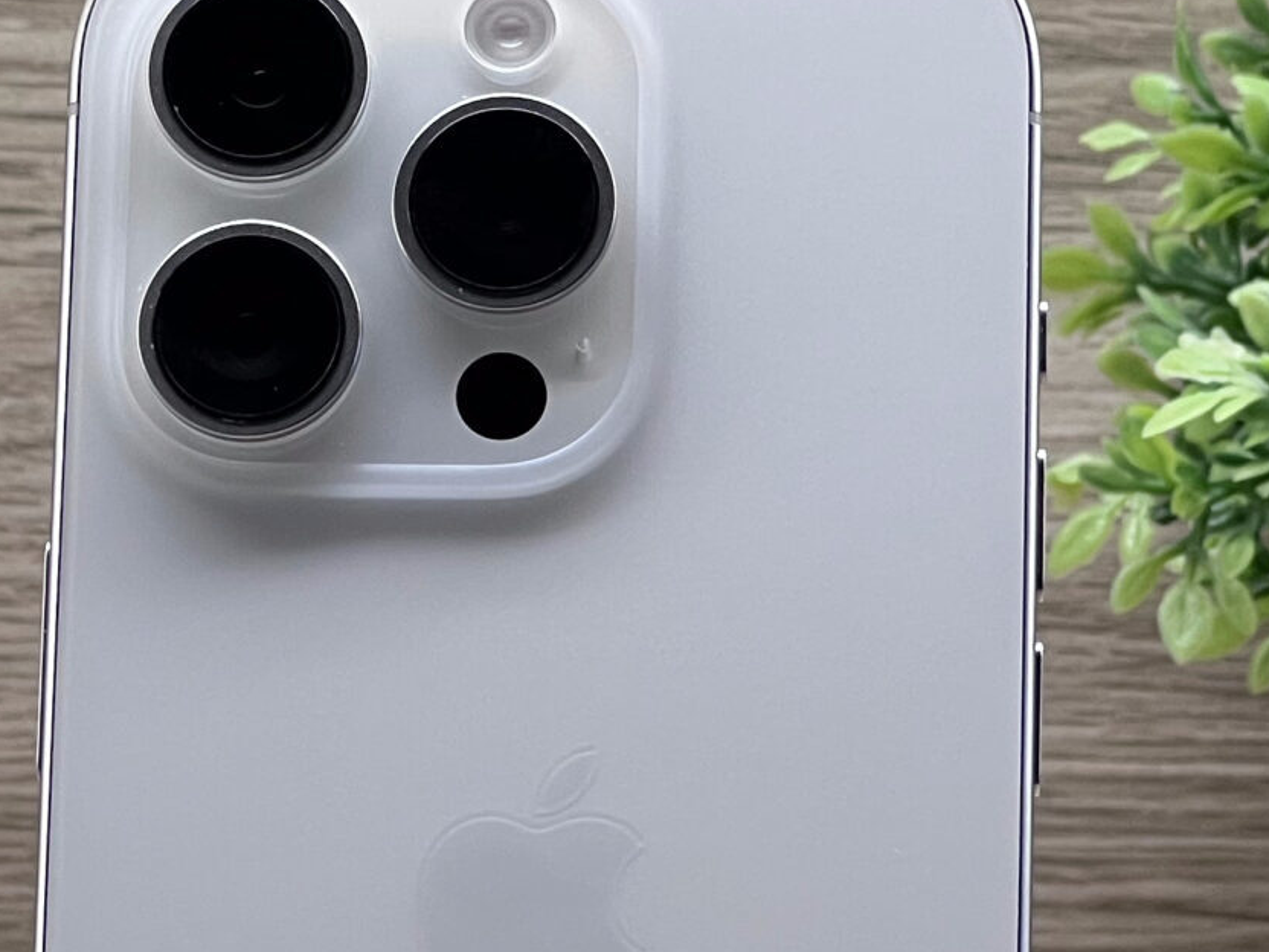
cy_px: 760
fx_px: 8688
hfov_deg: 8.3
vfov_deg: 6.3
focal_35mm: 237
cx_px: 273
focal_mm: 9
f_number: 2.8
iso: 80
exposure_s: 1/100
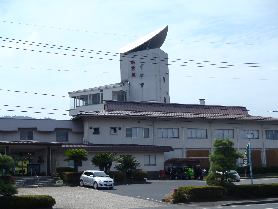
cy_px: 104
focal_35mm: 46
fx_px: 369
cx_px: 139
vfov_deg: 31.5
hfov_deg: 41.2
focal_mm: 8.25
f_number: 14
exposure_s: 1/80
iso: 80
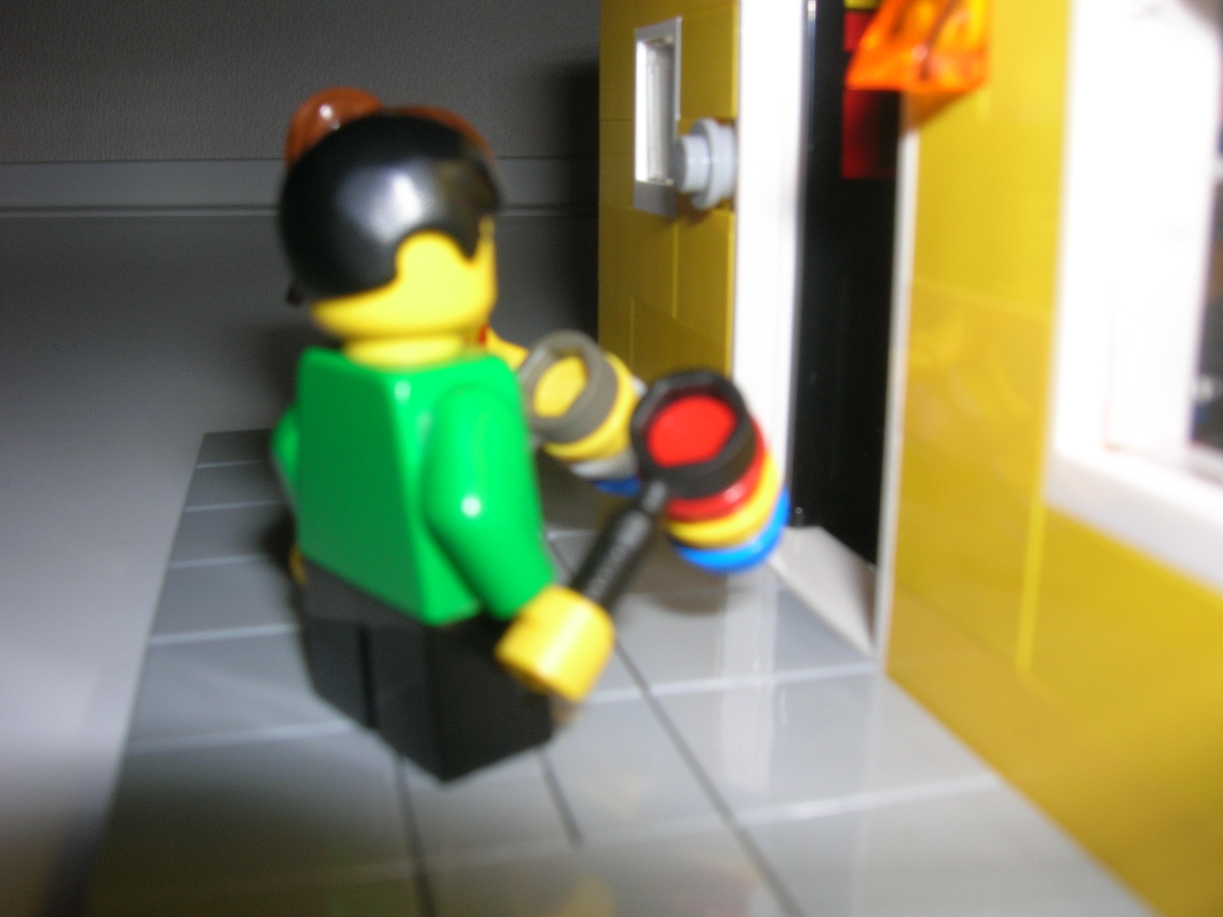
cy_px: 458
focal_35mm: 34
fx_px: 1201
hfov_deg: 54.0
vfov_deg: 41.8
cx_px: 612
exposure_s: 1/60.1
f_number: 4.9
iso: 50
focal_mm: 5.7
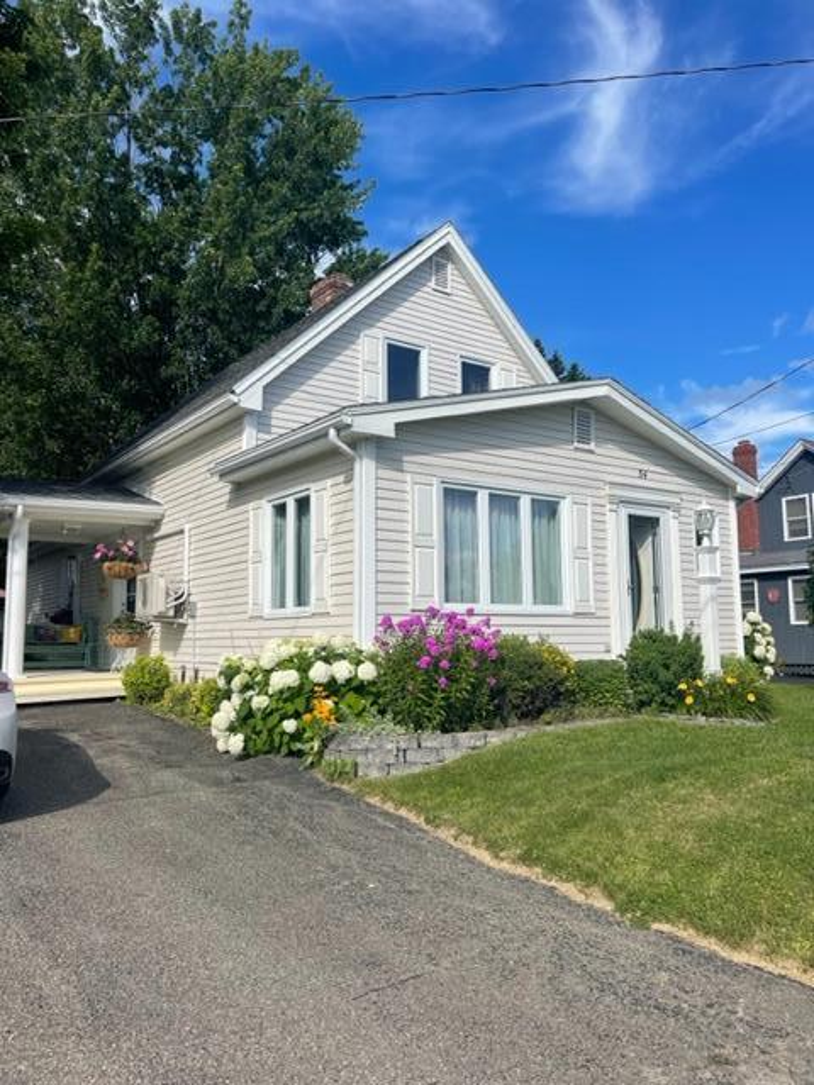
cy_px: 542
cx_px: 407
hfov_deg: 53.1
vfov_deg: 67.3
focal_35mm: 26
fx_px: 815
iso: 32
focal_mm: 5.1
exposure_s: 1/3788
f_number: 1.6
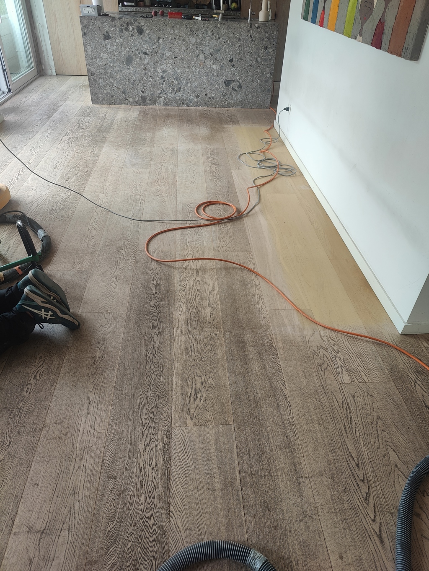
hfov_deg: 59.0
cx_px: 214
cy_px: 286
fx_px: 379
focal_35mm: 23
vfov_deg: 73.9
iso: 100
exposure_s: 1/100
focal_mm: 6.06
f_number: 1.8
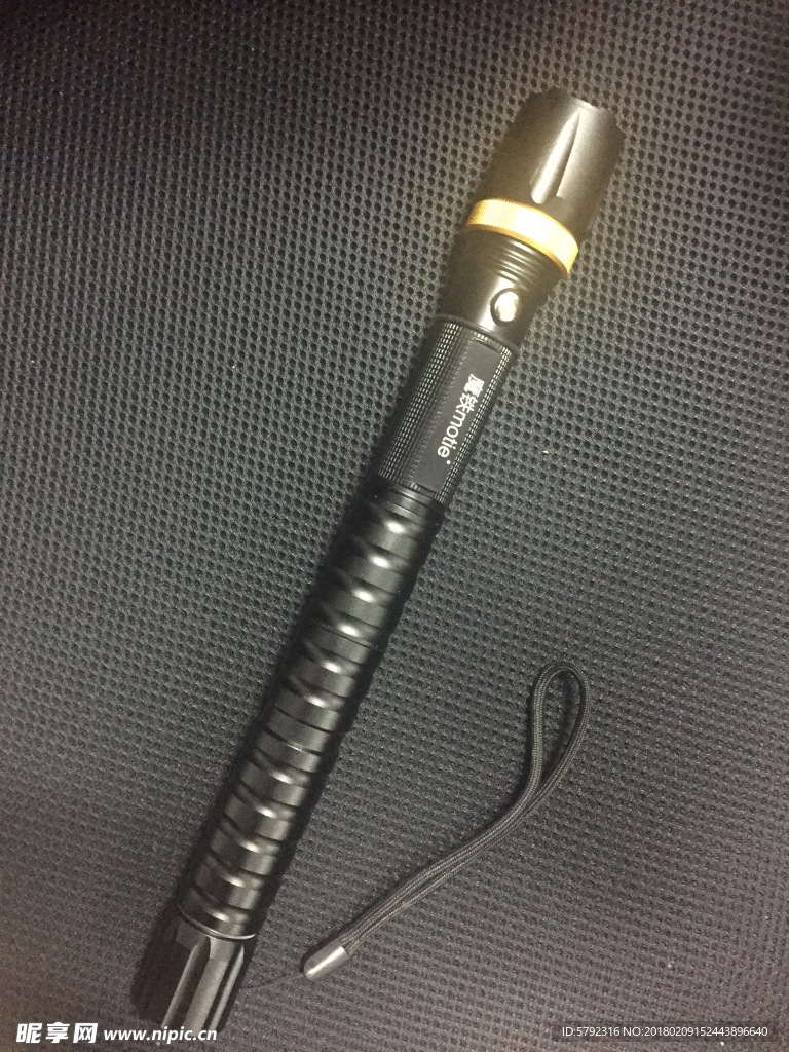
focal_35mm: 29
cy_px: 526
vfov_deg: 61.7
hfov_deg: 48.2
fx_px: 881
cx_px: 394
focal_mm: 4.15
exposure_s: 1/17
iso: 800
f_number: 2.2
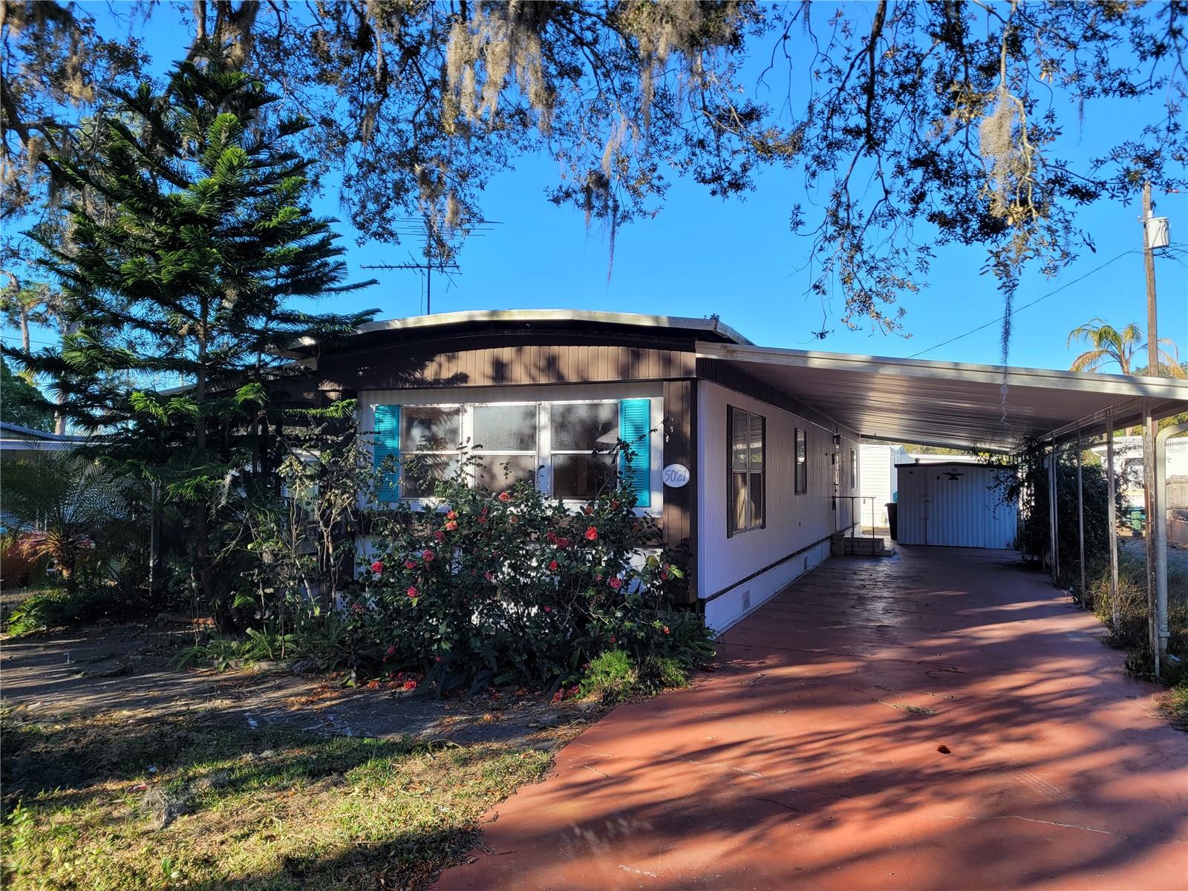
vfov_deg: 53.1
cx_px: 594
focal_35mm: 26
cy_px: 446
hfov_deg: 67.3
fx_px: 892
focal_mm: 5.4
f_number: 1.8
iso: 40
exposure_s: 1/829
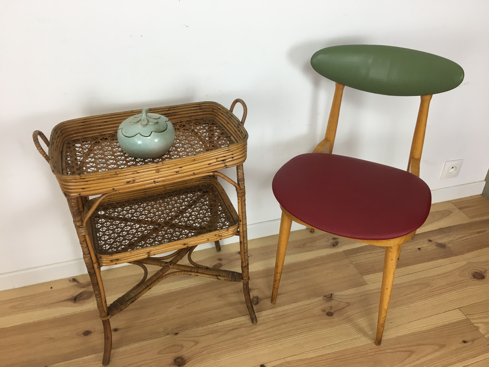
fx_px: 410
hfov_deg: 61.7
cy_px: 184
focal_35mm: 29
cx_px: 244
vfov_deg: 48.2
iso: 40
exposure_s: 1/33
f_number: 2.2
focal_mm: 4.15
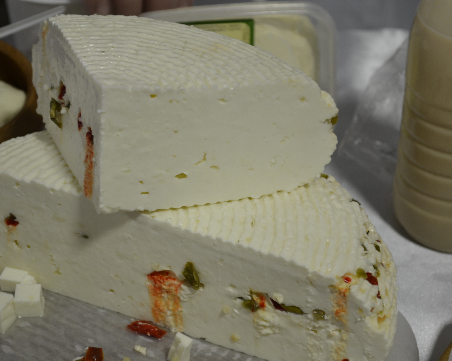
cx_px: 200
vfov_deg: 15.1
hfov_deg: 18.9
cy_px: 188
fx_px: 1359
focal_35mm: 102
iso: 400
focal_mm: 55
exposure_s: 1/25
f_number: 5.6
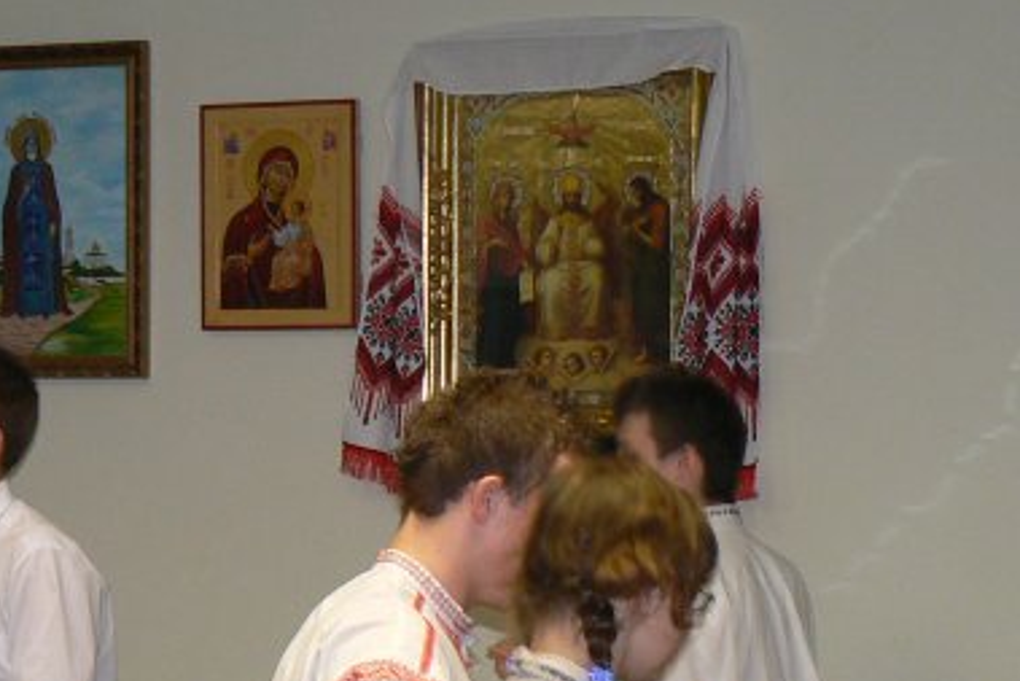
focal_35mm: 136
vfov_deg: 10.0
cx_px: 118
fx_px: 3855
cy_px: 624
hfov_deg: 14.9
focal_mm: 10.4
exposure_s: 1/30
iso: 125
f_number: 3.2
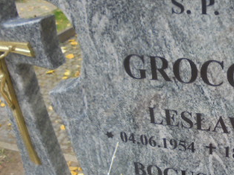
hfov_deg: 35.0
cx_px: 190
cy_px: 119
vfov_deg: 27.3
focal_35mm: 53
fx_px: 358
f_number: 3.5
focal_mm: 4.6
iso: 100
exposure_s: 1/50
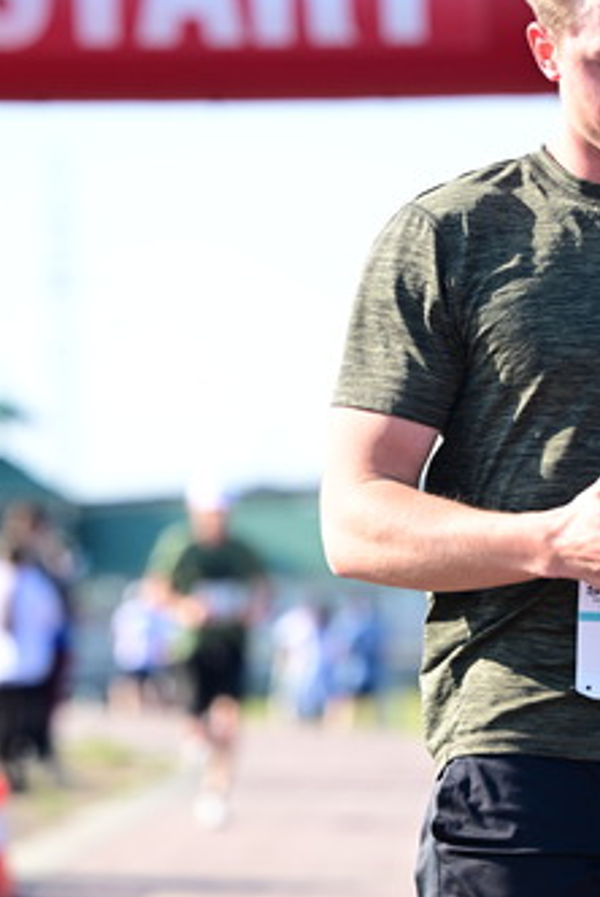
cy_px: 413
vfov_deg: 11.3
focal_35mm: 182
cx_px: 477
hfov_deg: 7.5
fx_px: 4540
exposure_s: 1/3200
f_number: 3.2
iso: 720
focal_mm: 110
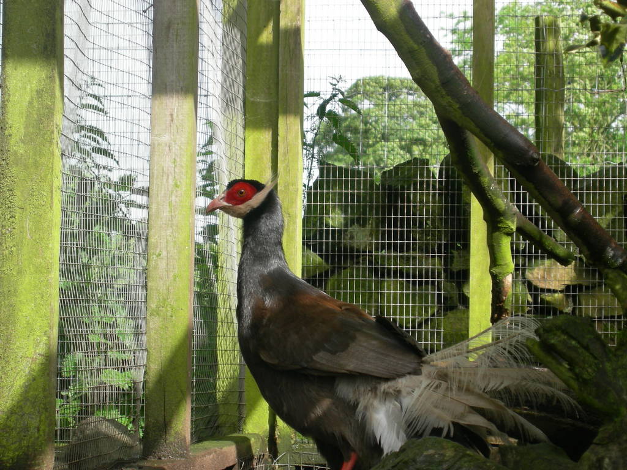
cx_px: 314
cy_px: 235
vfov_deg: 11.8
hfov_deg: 15.6
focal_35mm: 126
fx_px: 2282
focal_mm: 26.3
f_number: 5.2
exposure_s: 1/133
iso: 64
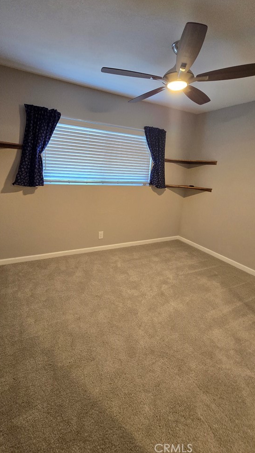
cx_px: 115
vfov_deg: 102.9
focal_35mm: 15
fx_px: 180
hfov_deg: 70.4
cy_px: 215
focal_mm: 2.2
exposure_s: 1/60
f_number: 2.2
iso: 250
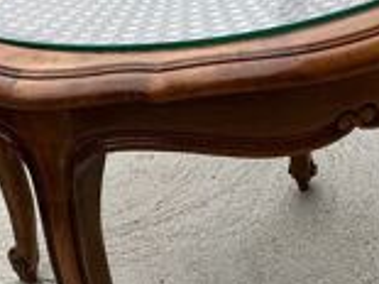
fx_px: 985
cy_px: 189
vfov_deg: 16.4
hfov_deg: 21.8
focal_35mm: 90
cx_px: 213
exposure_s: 1/367
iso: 25
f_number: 1.8
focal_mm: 3
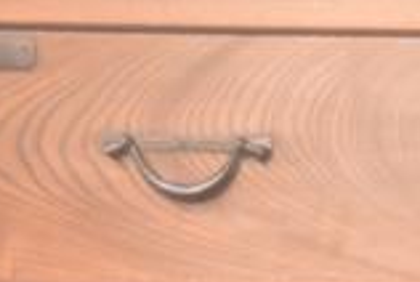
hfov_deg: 3.8
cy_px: 592
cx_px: 1074
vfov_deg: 2.6
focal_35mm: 534
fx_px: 6242
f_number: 4.8
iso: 2500
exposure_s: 1/60
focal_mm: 52
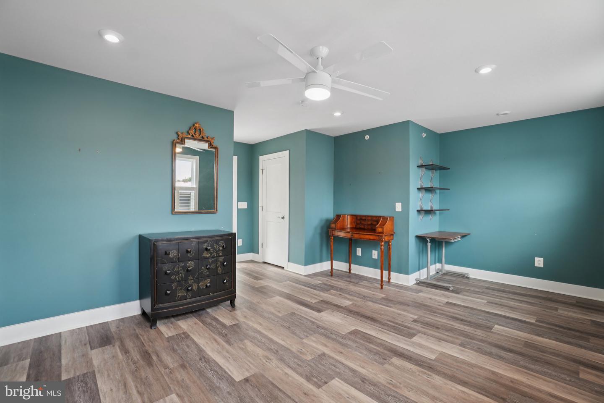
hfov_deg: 100.4
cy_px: 202
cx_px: 302
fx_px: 252
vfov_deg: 77.3
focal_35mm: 15
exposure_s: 1/6
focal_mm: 10
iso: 100
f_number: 7.1
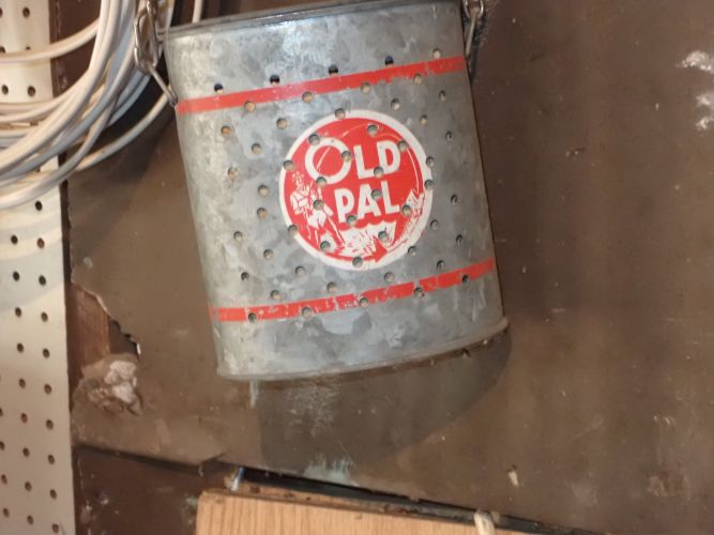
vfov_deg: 23.6
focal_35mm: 62
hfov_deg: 31.2
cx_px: 357
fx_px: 1279
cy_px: 268
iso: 1600
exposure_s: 1/60
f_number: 3.6
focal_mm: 11.09
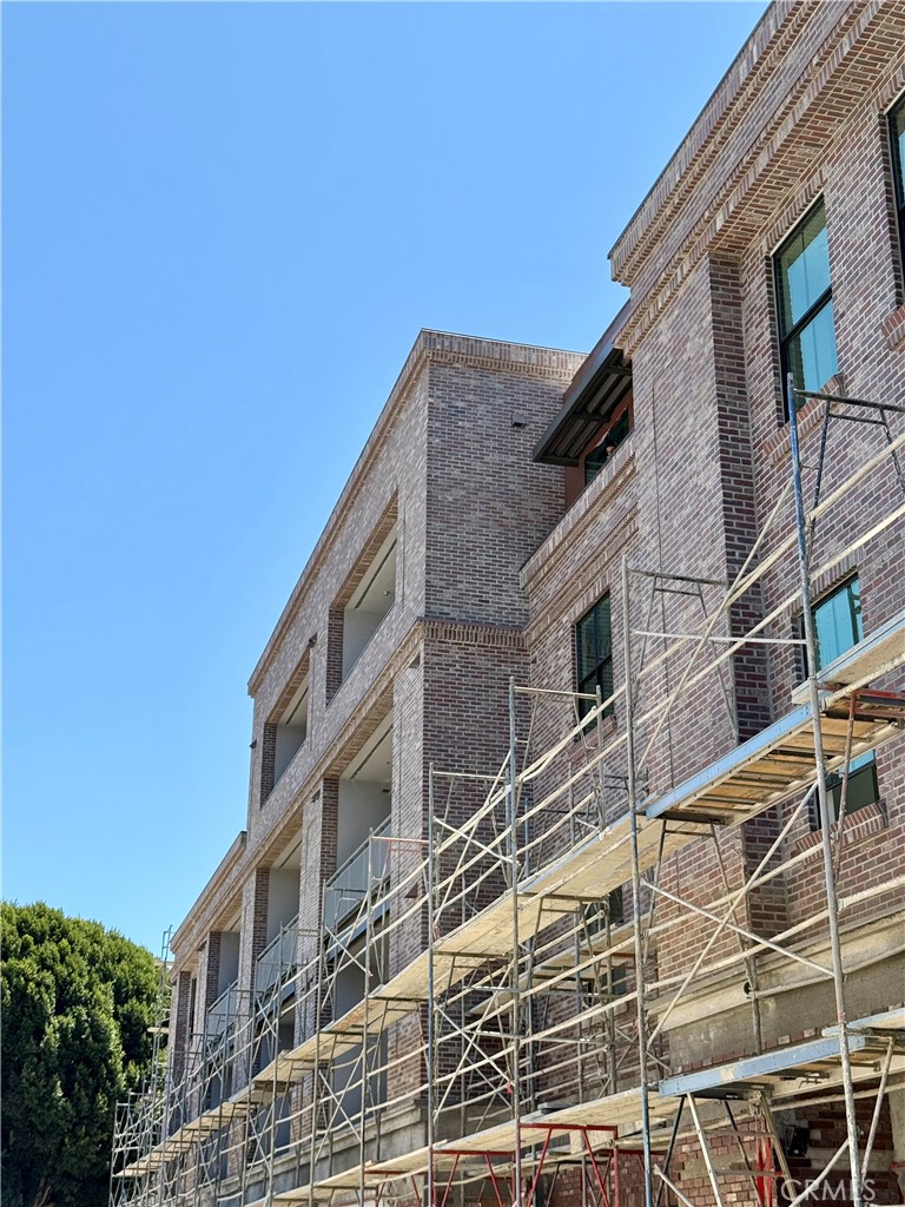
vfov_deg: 39.7
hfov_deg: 30.3
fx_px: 1673
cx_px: 452
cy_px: 604
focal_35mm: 48
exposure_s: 1/2976
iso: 64
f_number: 1.78
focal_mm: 6.76
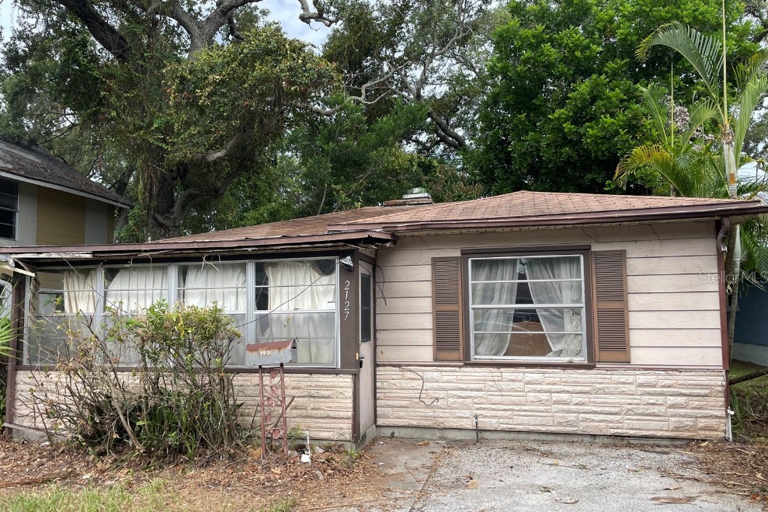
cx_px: 374
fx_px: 597
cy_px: 277
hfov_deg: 65.5
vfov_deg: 46.3
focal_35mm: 28
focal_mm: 4.2
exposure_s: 1/1182
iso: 32
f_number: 1.6
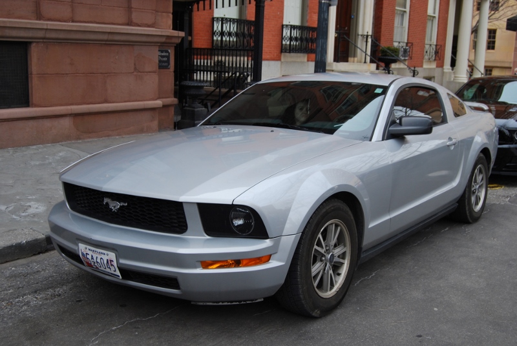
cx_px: 258
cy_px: 173
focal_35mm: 39
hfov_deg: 49.5
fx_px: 561
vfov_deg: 34.3
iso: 200
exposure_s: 1/250
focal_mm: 26
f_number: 8
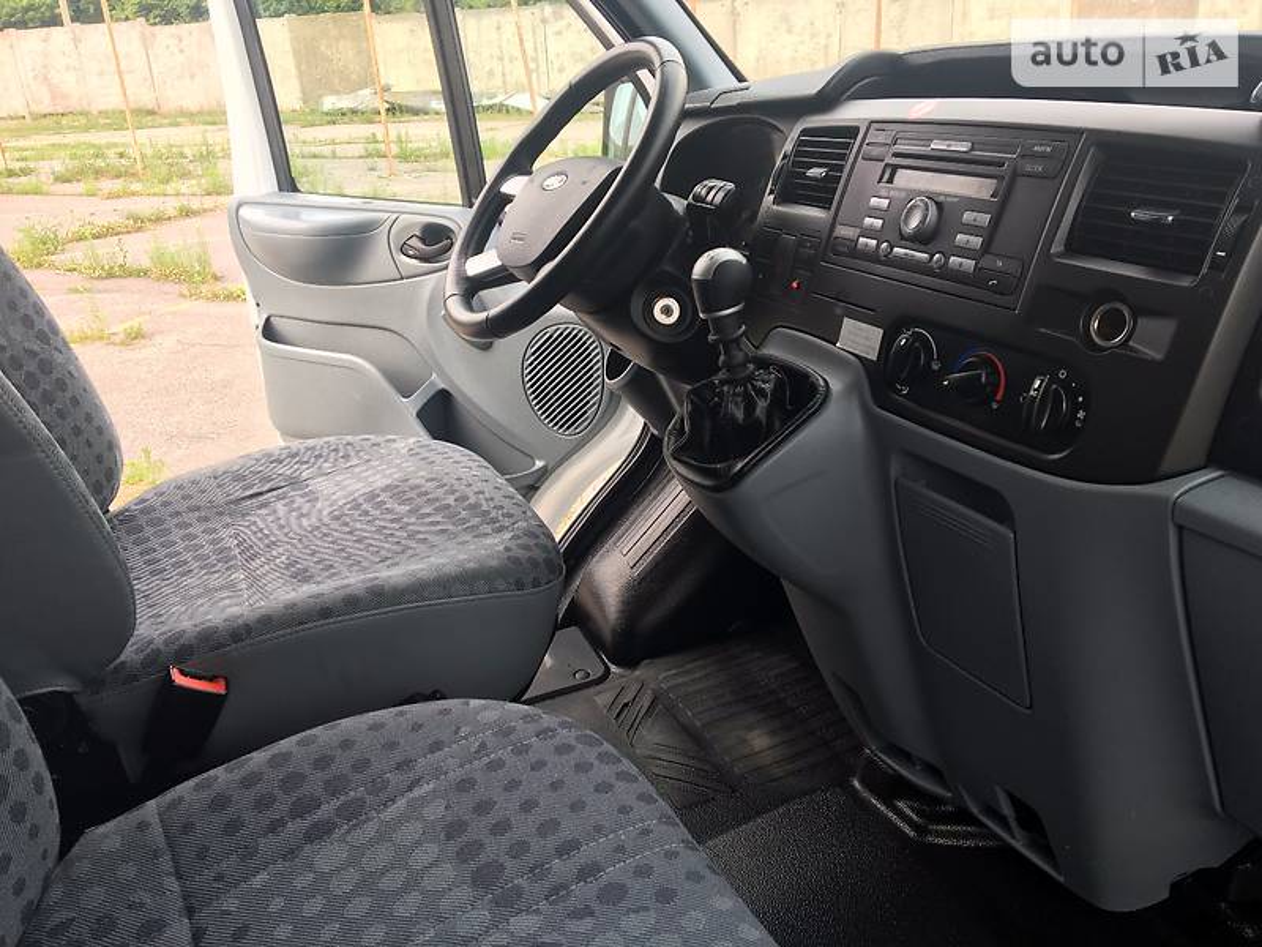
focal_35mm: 29
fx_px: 1057
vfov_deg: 48.2
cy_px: 474
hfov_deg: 61.7
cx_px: 631
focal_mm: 4.2
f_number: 2.2
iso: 25
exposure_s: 1/100
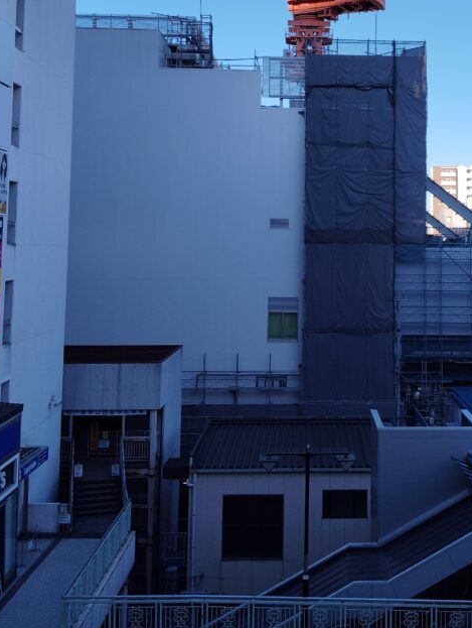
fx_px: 834
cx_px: 347
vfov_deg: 40.2
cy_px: 169
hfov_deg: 31.1
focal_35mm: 46
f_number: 1.8
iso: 50
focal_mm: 4.22
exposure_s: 1/520
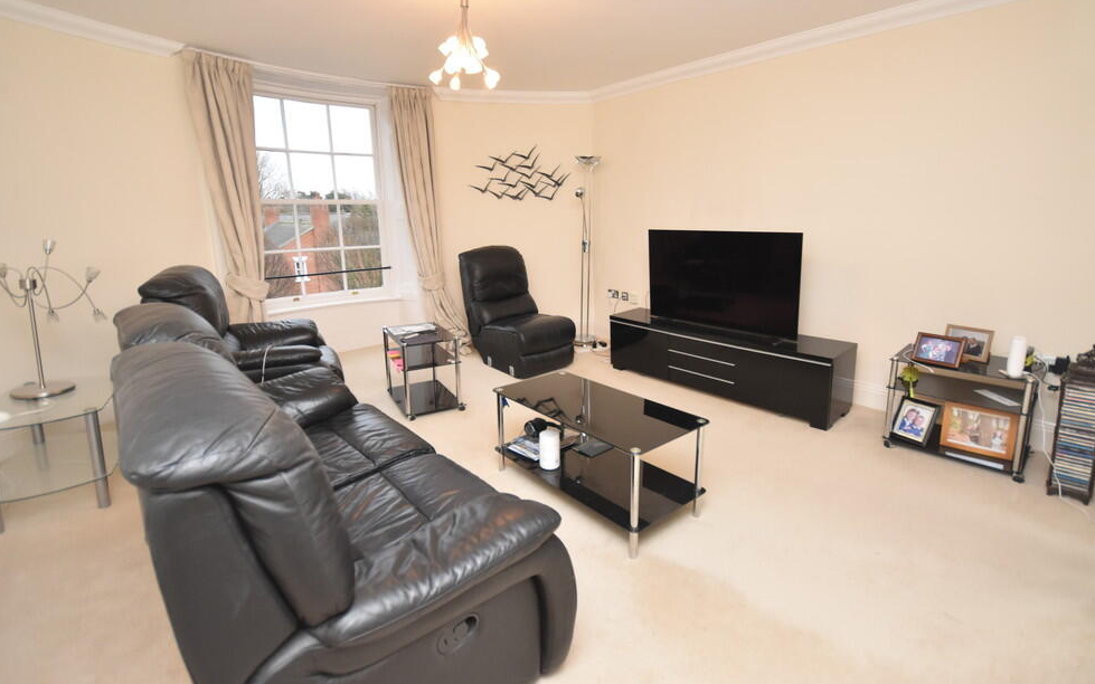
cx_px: 560
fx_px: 478
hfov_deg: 97.8
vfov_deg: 71.1
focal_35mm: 16
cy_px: 314
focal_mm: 10
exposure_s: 1/125
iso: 1250
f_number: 4
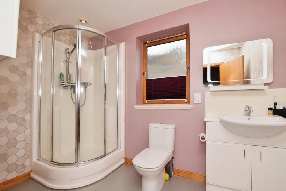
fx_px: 119
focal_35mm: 15
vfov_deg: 77.3
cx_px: 143
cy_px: 96
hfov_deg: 100.4
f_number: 8
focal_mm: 10
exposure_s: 1/80
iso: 320
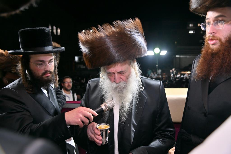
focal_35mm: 32
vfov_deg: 41.1
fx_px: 205
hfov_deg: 58.7
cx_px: 116
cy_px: 77
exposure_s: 1/250
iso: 400
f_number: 4
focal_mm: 32
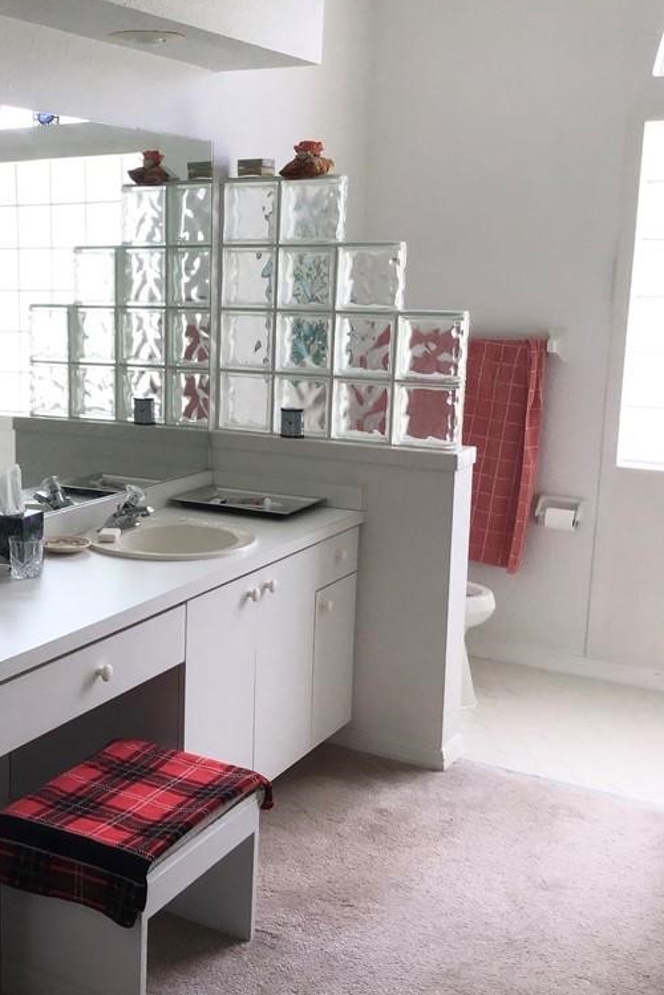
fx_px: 1217
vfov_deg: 44.5
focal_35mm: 44
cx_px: 124
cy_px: 495
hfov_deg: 29.7
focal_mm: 3.3
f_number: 2.4
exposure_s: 1/60
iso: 25
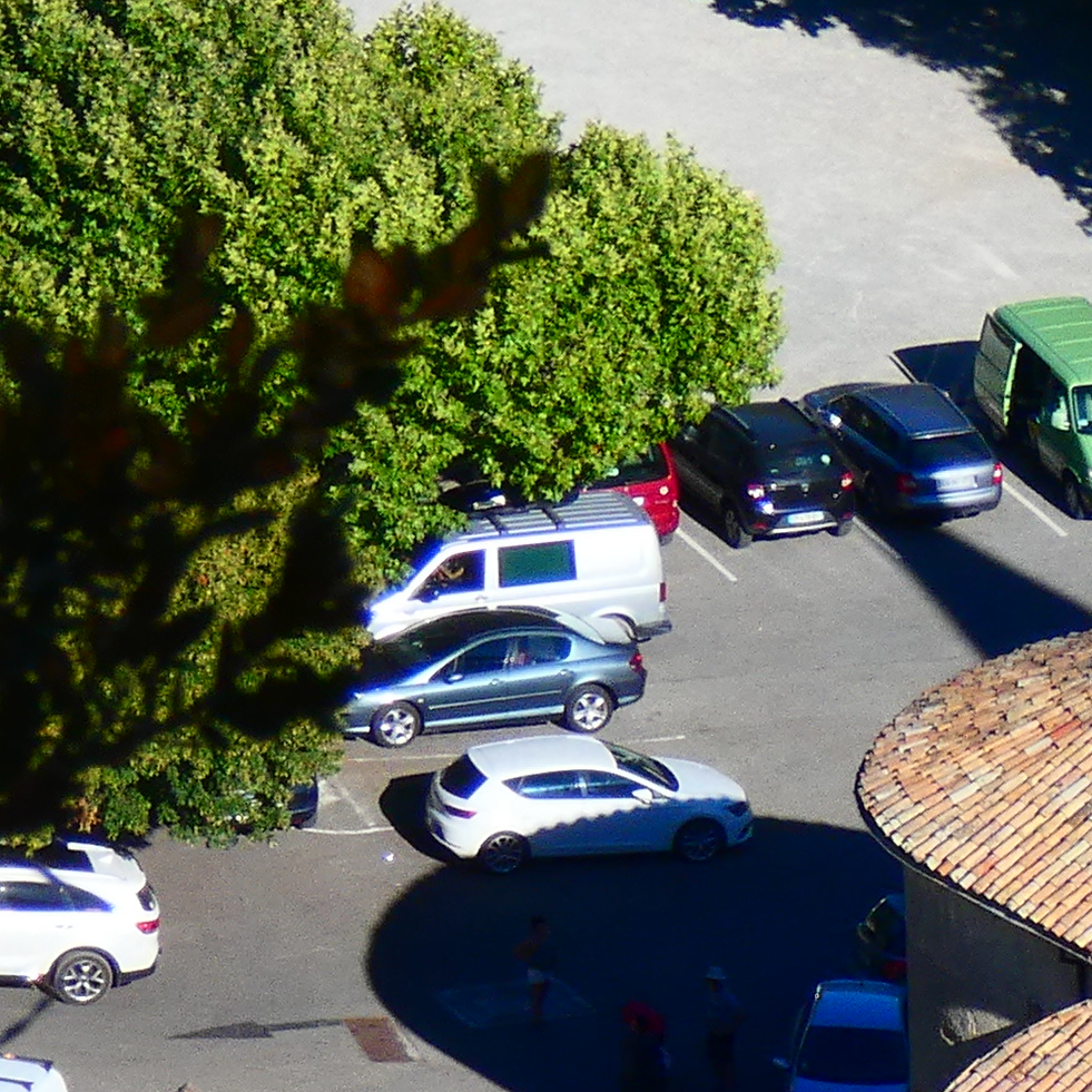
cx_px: 2005
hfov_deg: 3.5
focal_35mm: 494
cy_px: 973
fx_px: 17631
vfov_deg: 3.5
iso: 80
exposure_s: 1/640
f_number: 5
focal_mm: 20.1
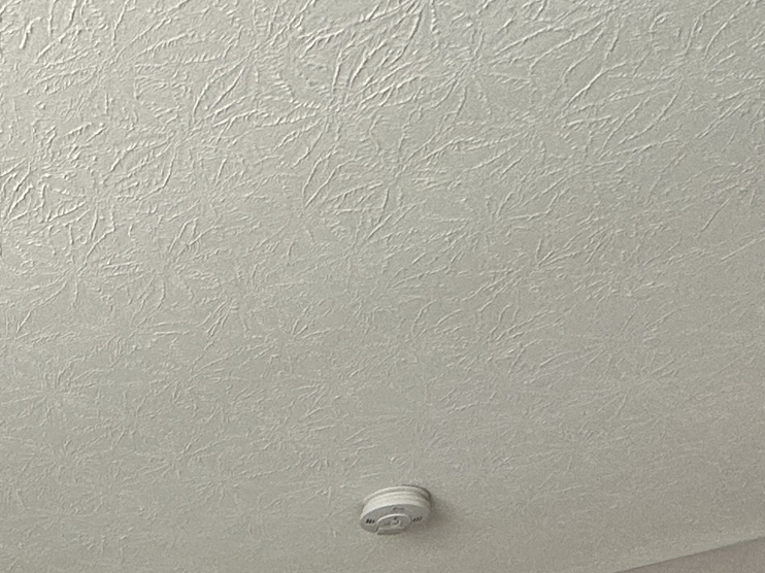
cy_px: 1136
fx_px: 1281
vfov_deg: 17.8
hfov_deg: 29.5
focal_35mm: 58
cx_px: -106
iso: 100
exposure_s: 1/120
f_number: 2.2
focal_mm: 2.22
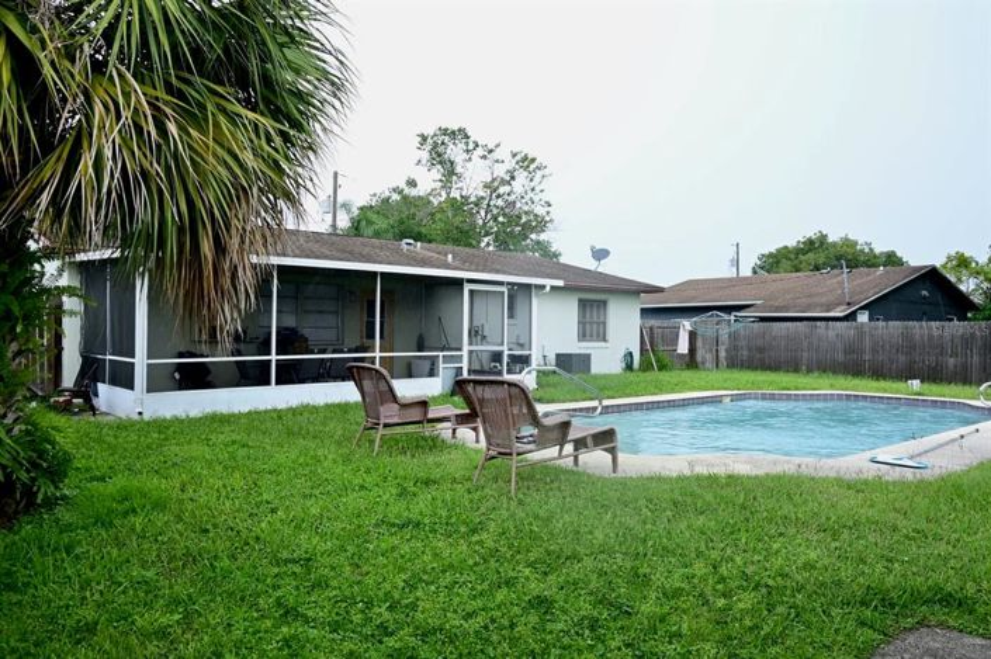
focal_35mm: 24
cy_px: 330
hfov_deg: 73.8
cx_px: 496
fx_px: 660
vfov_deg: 53.1
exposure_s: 1/100
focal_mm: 16
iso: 250
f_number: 5
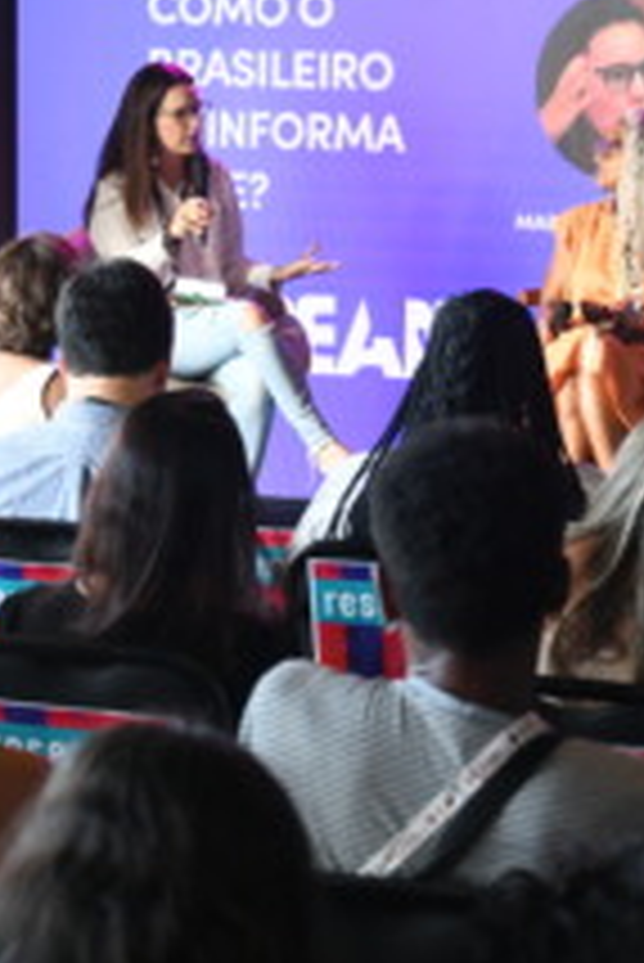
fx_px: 3295
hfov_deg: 11.2
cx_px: 248
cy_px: 569
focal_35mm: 123
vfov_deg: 16.6
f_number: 3.2
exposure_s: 1/125
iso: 500
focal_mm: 32
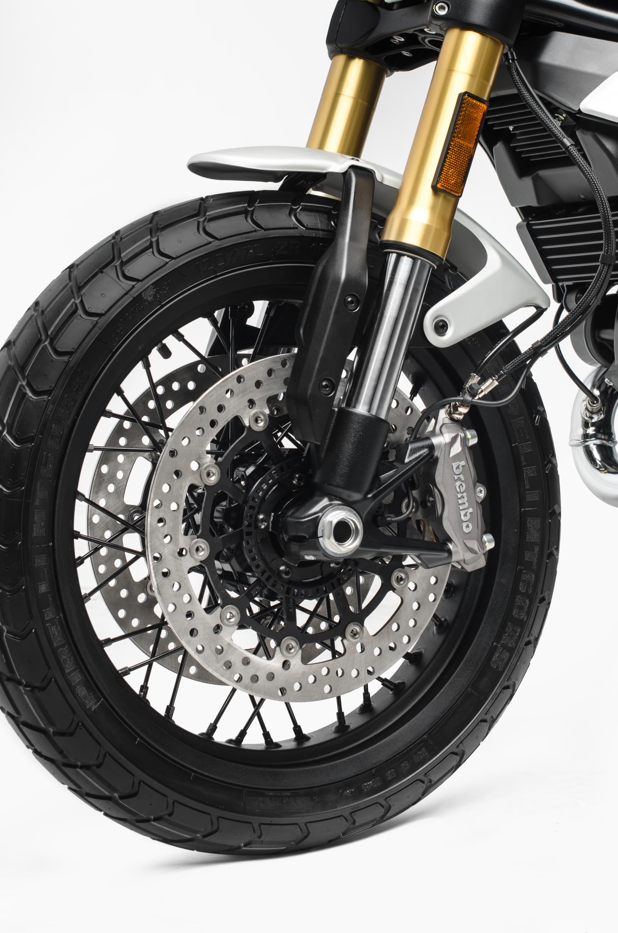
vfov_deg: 22.6
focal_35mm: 90
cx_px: 274
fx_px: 2328
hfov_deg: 15.1
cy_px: 375
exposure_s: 1/80
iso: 100
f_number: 6.3
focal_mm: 50
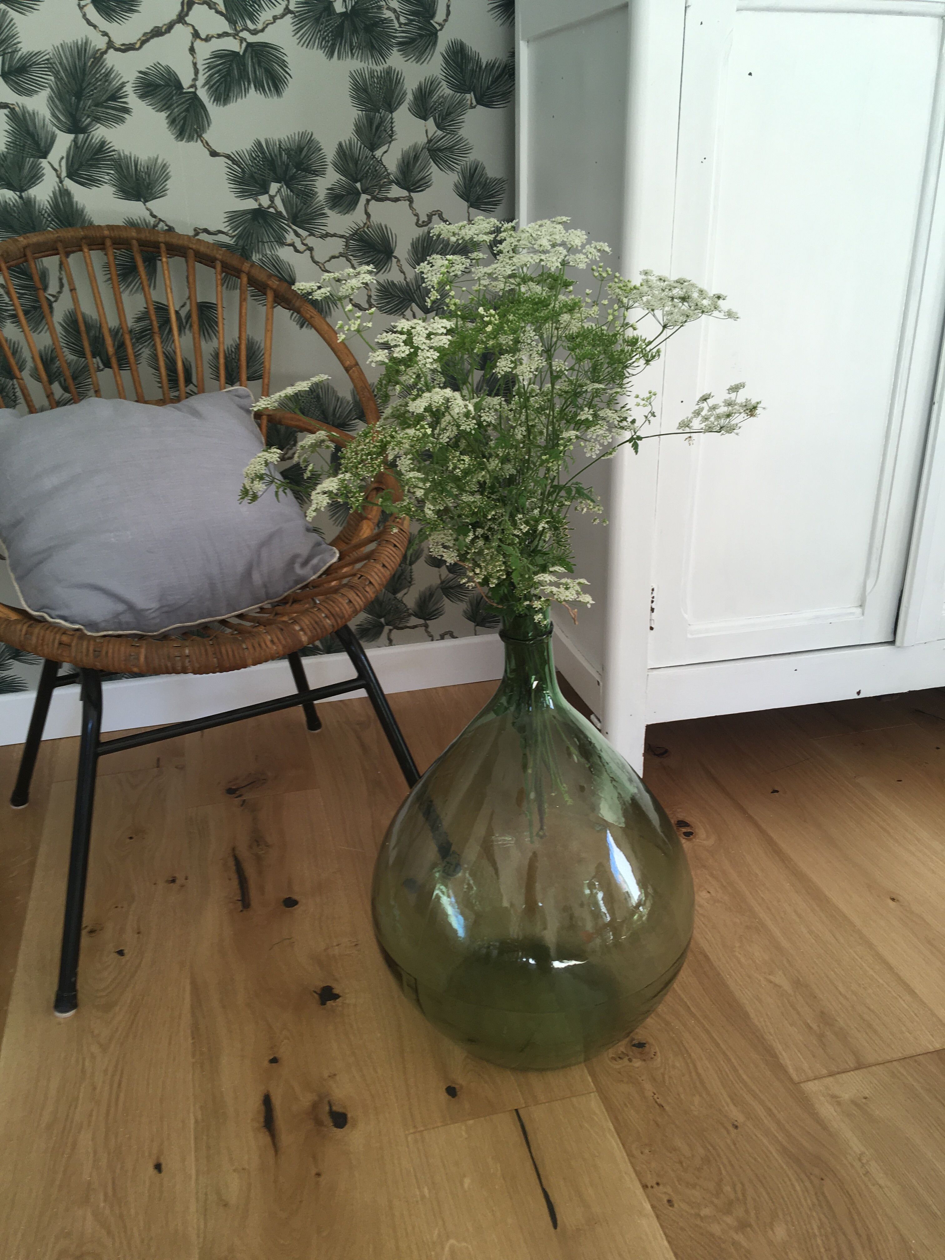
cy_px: 630
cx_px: 472
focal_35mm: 29
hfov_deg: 48.2
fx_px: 1056
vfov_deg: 61.7
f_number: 2.2
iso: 25
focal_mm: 4.15
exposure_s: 1/50
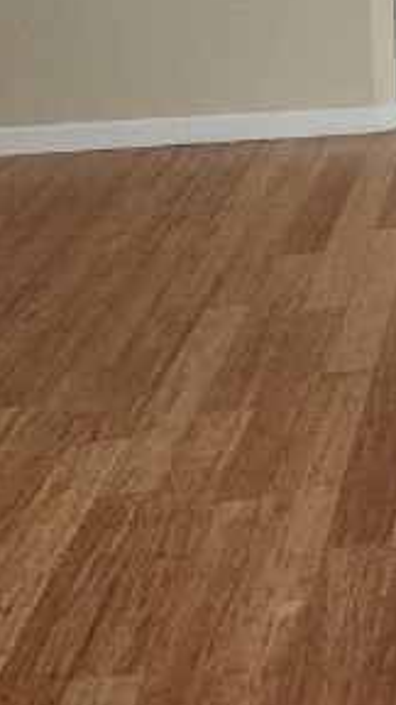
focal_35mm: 89
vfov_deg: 22.6
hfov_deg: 10.0
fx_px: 1661
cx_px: 1208
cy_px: -59
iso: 500
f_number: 1.8
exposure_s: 1/120
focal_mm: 6.4
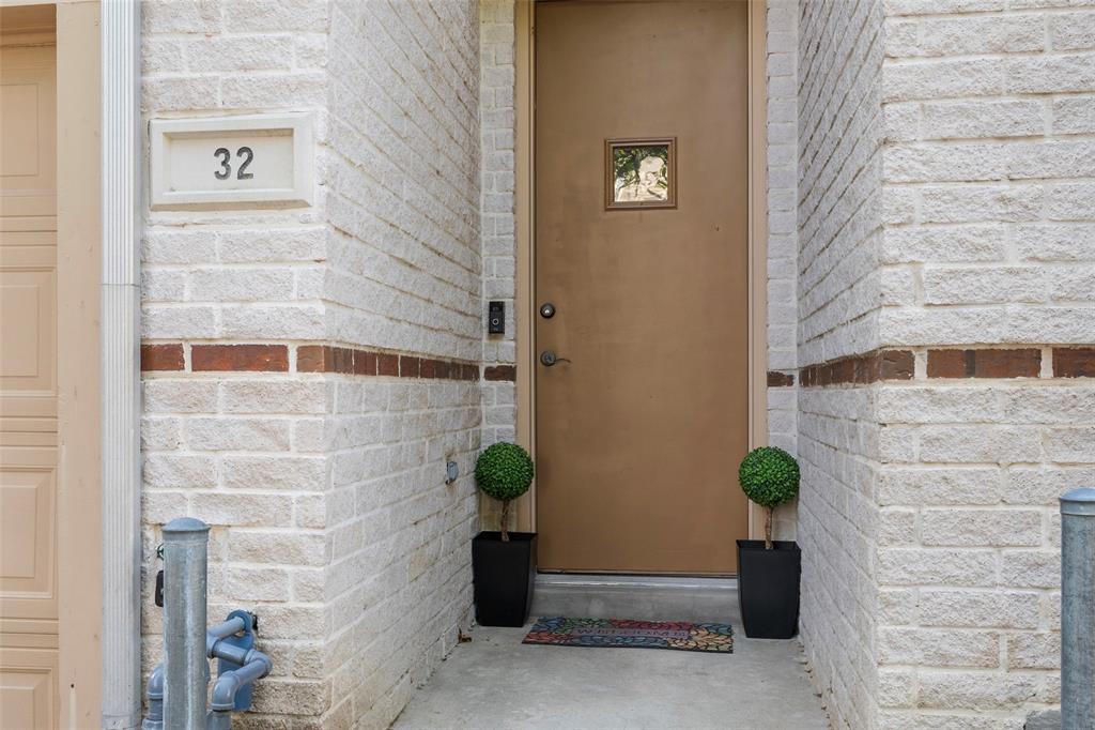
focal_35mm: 37
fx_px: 1125
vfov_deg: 35.9
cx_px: 548
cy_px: 365
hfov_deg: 51.9
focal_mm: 25
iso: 400
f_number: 10
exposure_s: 1/50
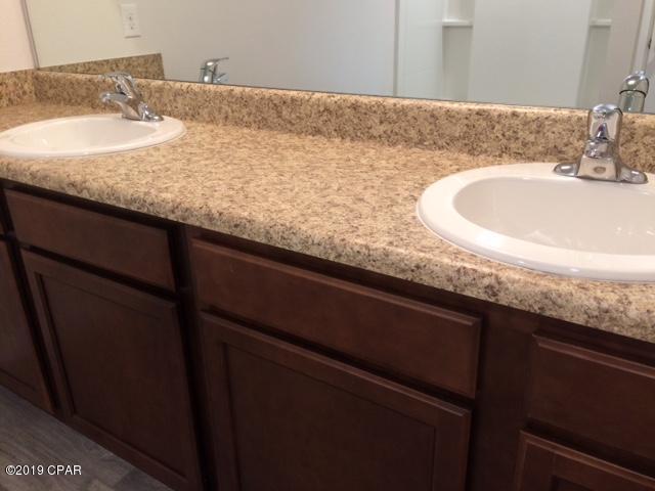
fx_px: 549
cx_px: 328
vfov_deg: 48.2
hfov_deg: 61.7
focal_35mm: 29
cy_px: 246
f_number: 2.2
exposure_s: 1/30
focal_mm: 4.15
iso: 125
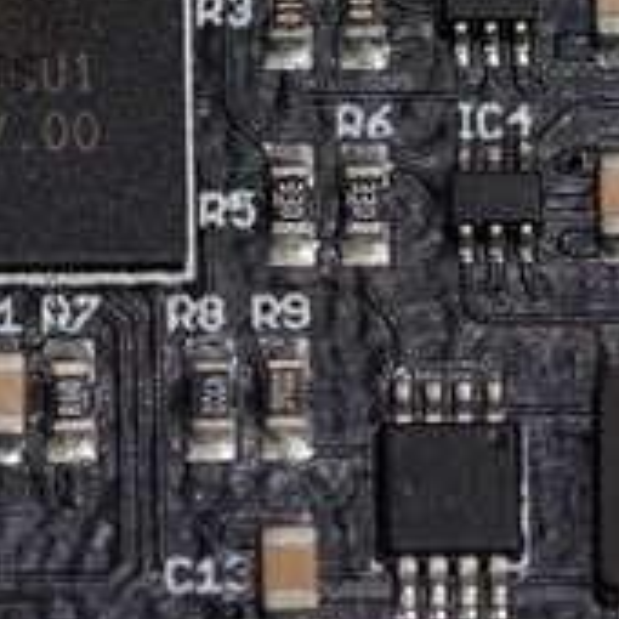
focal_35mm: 405
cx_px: 0
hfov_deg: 4.3
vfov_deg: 4.3
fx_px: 8194
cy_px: -44
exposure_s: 1/100
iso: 1000
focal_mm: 90
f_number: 5.6
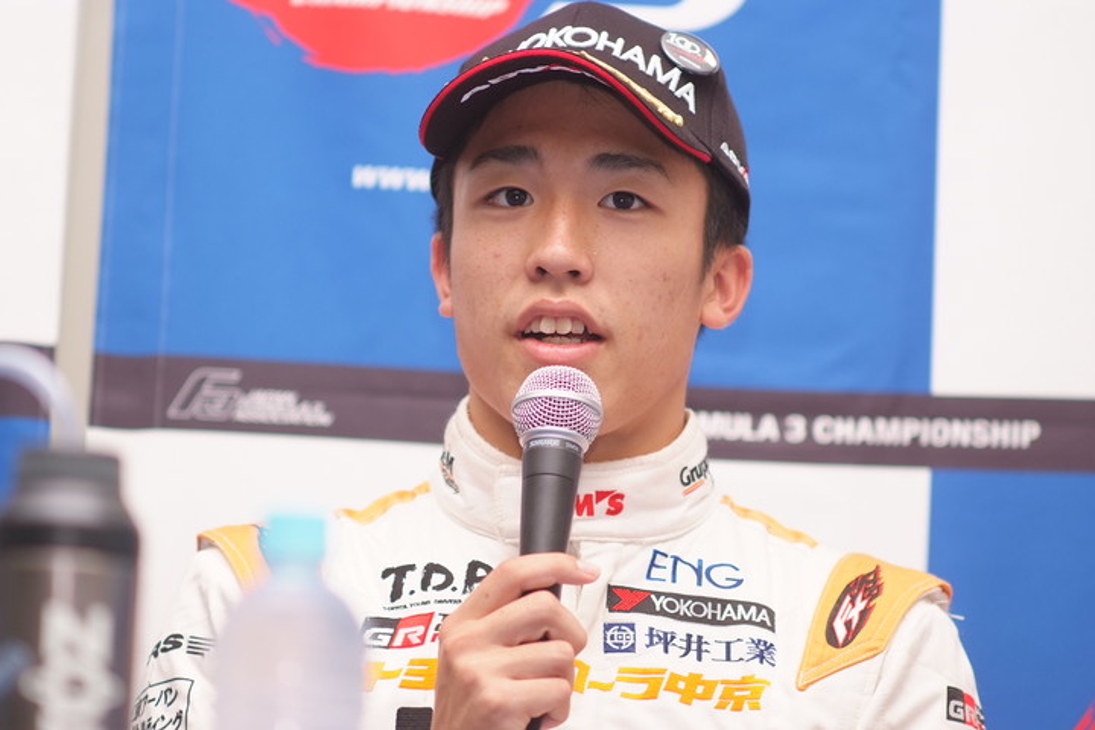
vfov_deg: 8.7
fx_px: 4805
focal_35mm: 158
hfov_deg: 13.0
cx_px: 548
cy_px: 365
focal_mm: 105
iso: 400
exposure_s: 1/250
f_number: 2.5
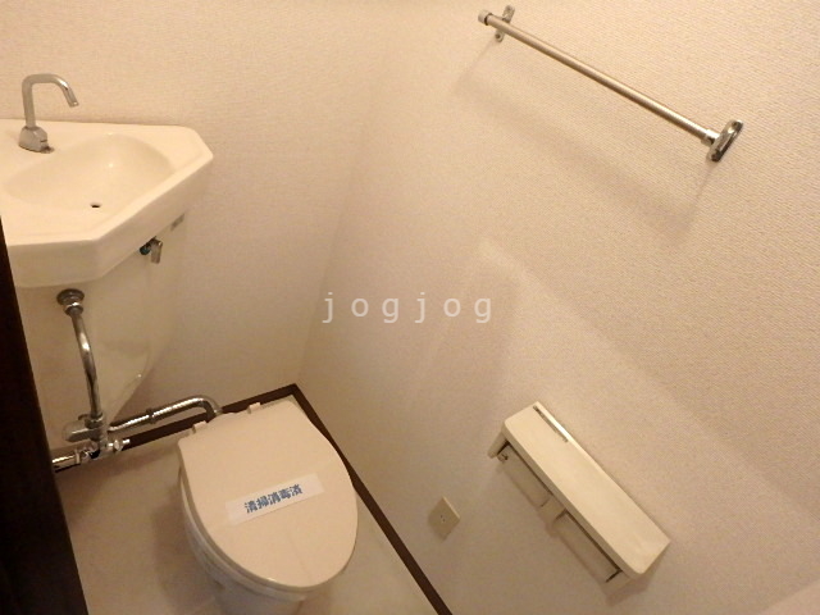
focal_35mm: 21
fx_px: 497
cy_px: 308
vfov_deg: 63.4
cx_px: 410
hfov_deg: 79.0
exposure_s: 1/30
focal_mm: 3.7
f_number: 3.5
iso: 640
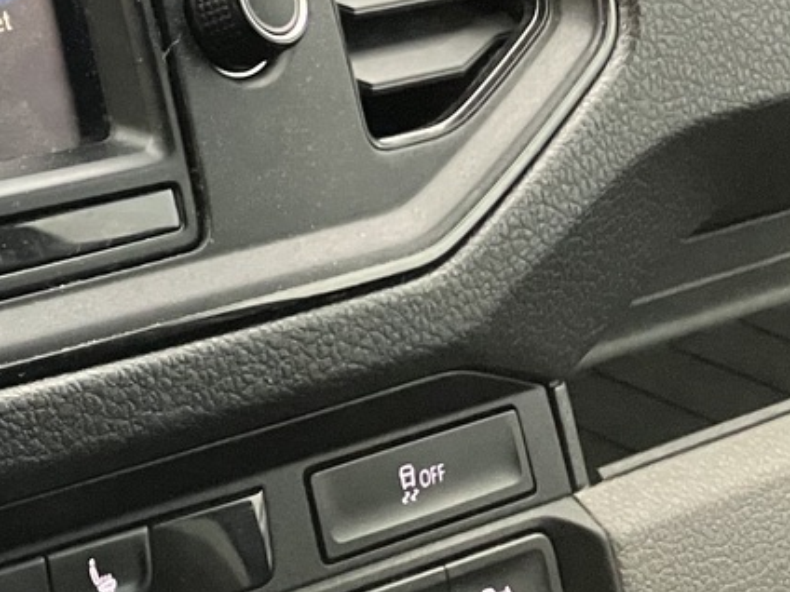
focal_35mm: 95
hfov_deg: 17.7
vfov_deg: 15.3
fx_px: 2168
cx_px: -511
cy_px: 0
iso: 320
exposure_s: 1/33
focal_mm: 3.99
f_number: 1.8
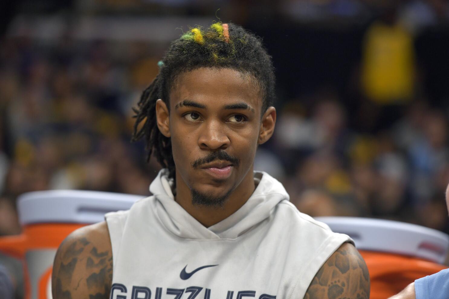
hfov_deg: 11.4
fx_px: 2245
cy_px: 150
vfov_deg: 7.6
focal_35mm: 180
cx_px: 224
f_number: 4
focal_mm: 180
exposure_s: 1/1000
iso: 1250
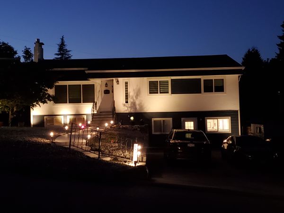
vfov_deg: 53.1
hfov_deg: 67.3
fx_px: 213
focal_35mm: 26
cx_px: 142
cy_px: 106
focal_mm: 4.3
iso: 800
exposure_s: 1/10
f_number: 1.5
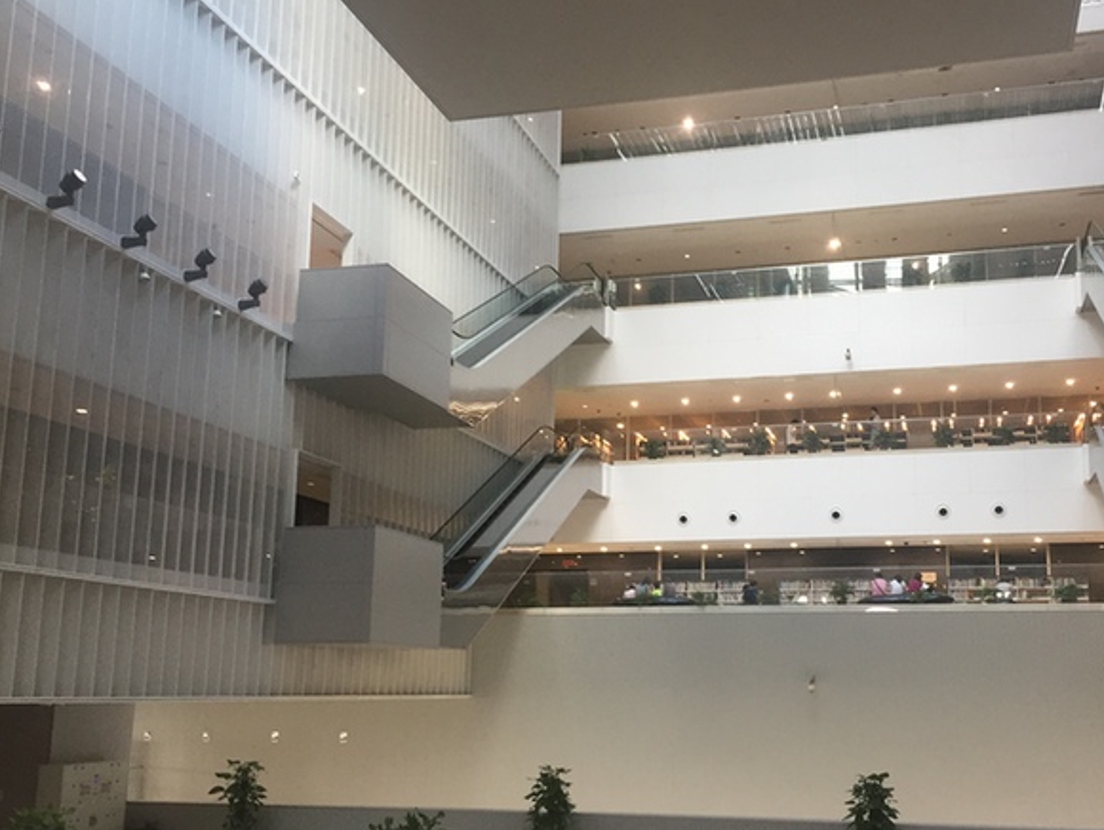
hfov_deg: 49.8
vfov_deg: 38.6
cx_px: 668
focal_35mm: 37
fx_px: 1181
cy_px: 493
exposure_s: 1/33
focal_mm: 4.15
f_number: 2.2
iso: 125
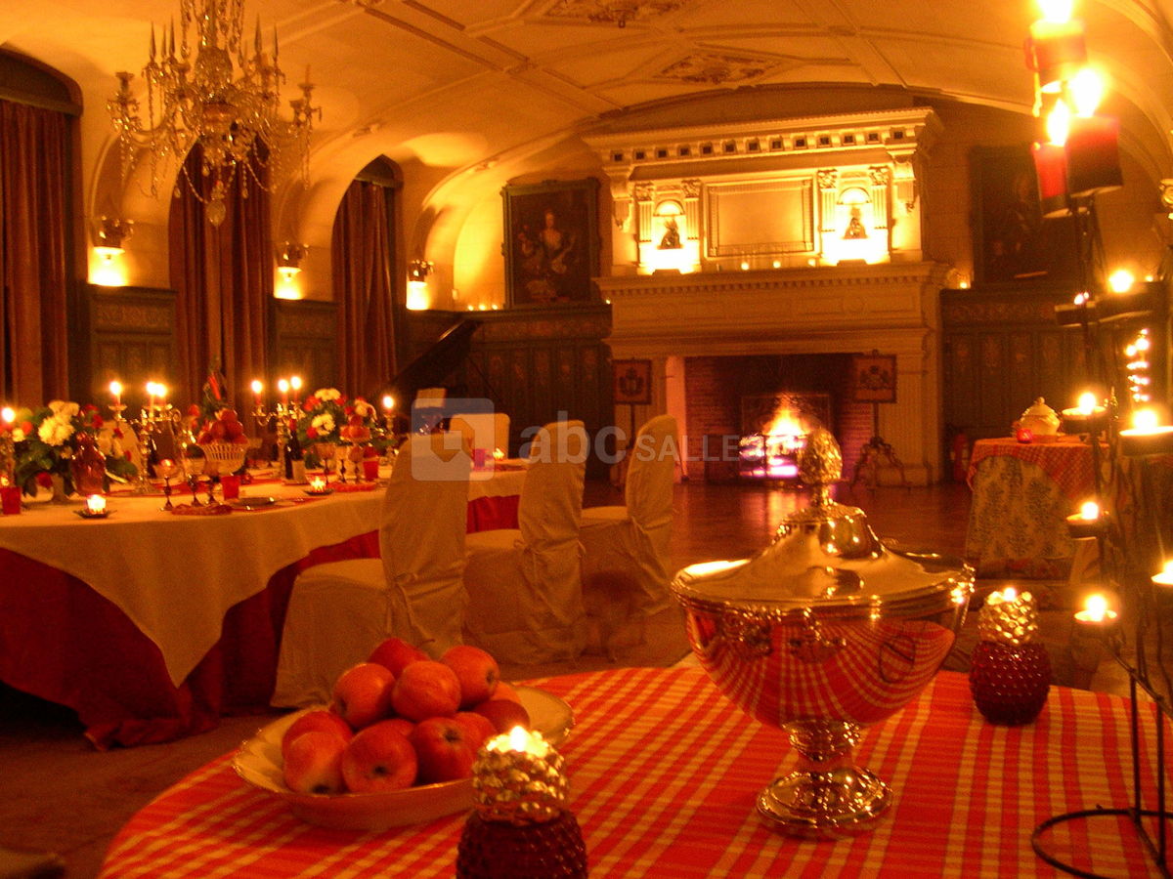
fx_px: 1288
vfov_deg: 37.7
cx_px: 586
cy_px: 440
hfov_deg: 49.0
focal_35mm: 38
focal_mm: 8
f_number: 2.8
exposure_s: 1/1.8
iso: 400
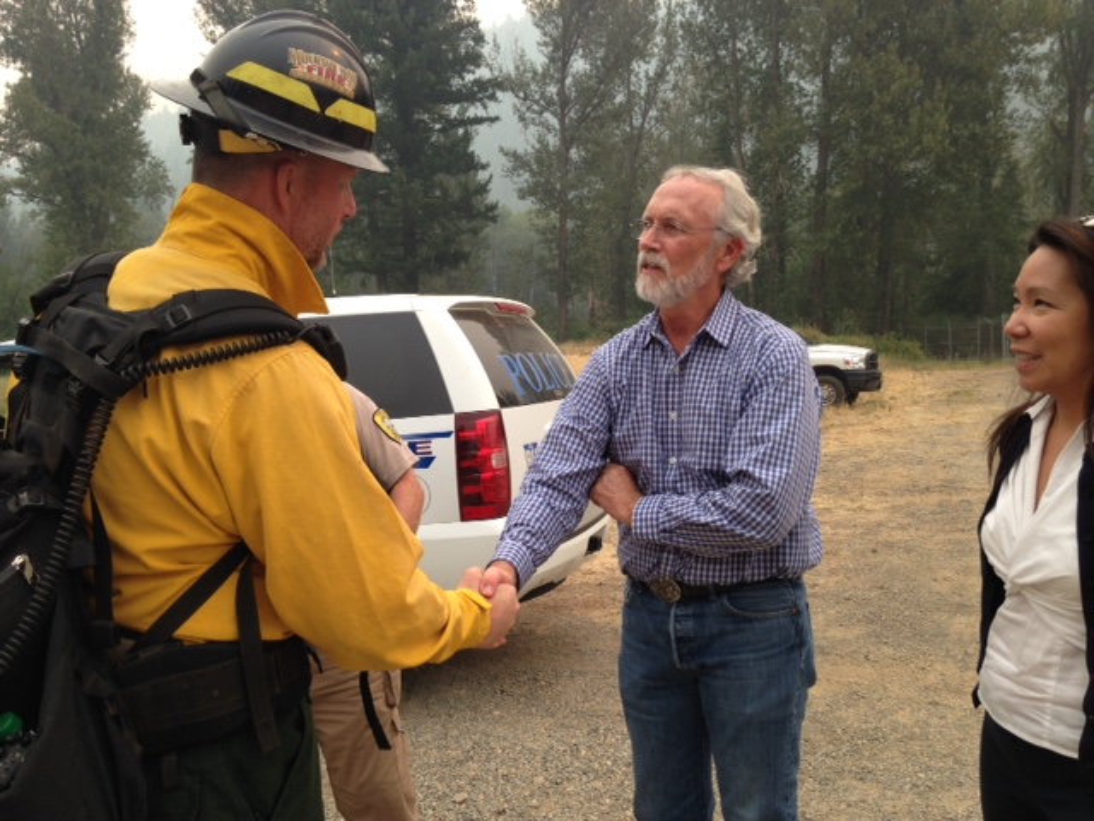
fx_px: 1043
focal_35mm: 33
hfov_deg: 55.4
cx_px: 547
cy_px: 410
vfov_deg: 42.9
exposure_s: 1/390
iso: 50
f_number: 2.4
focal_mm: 4.12
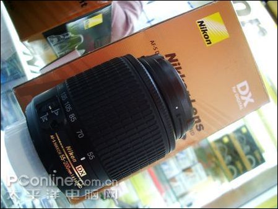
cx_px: 139
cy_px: 104
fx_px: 281
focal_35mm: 35
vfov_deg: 40.7
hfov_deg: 52.6
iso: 200
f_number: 2.6
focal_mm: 5.8
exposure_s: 1/15
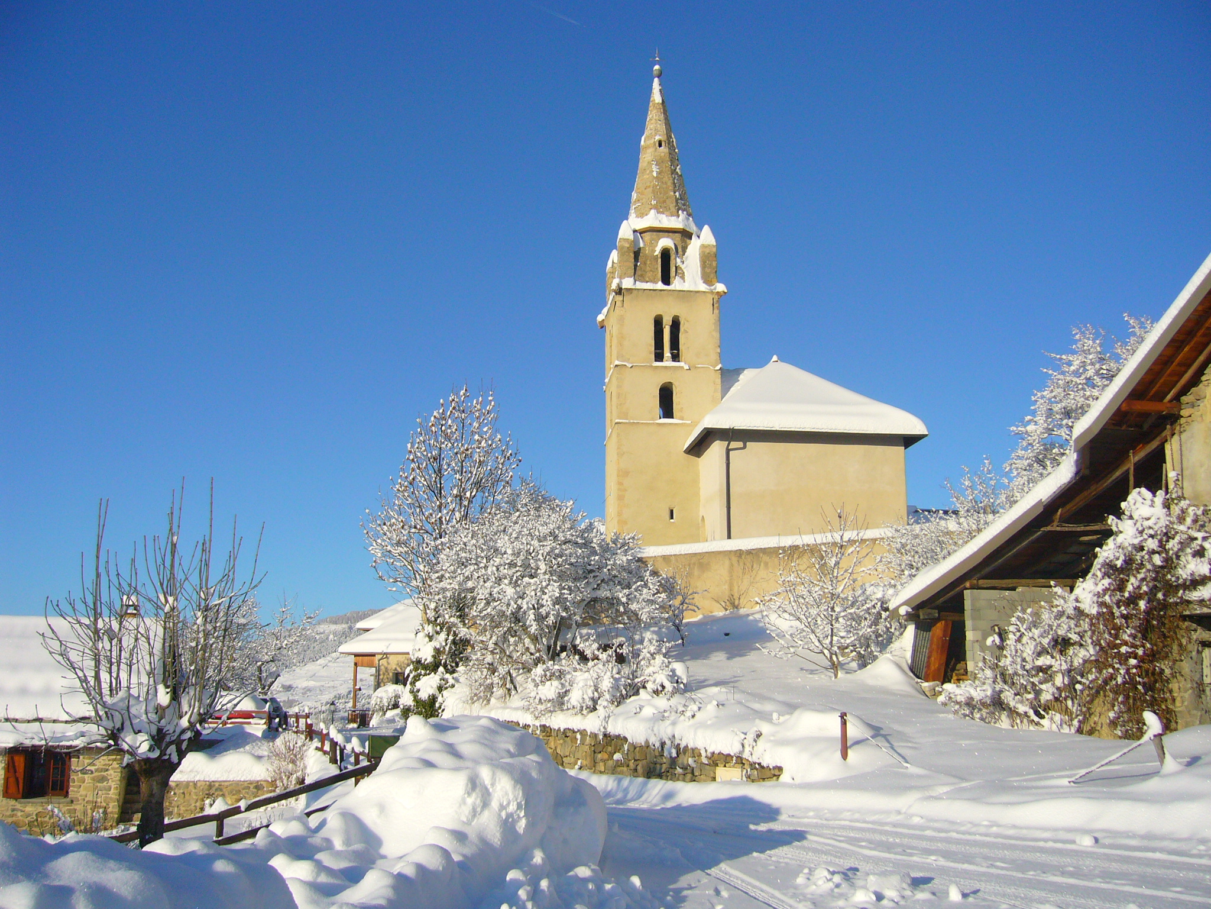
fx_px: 1224
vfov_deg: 40.7
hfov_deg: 52.6
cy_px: 454
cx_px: 606
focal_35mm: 35
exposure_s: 1/800
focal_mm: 5.8
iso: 100
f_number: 5.6
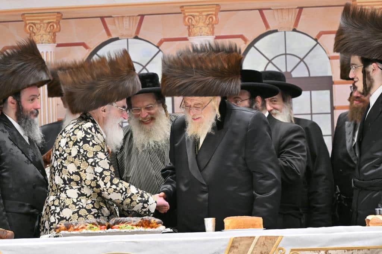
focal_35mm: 300
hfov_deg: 6.9
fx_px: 3182
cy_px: 127
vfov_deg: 4.6
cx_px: 191
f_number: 2.8
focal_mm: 200
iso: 320
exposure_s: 1/320
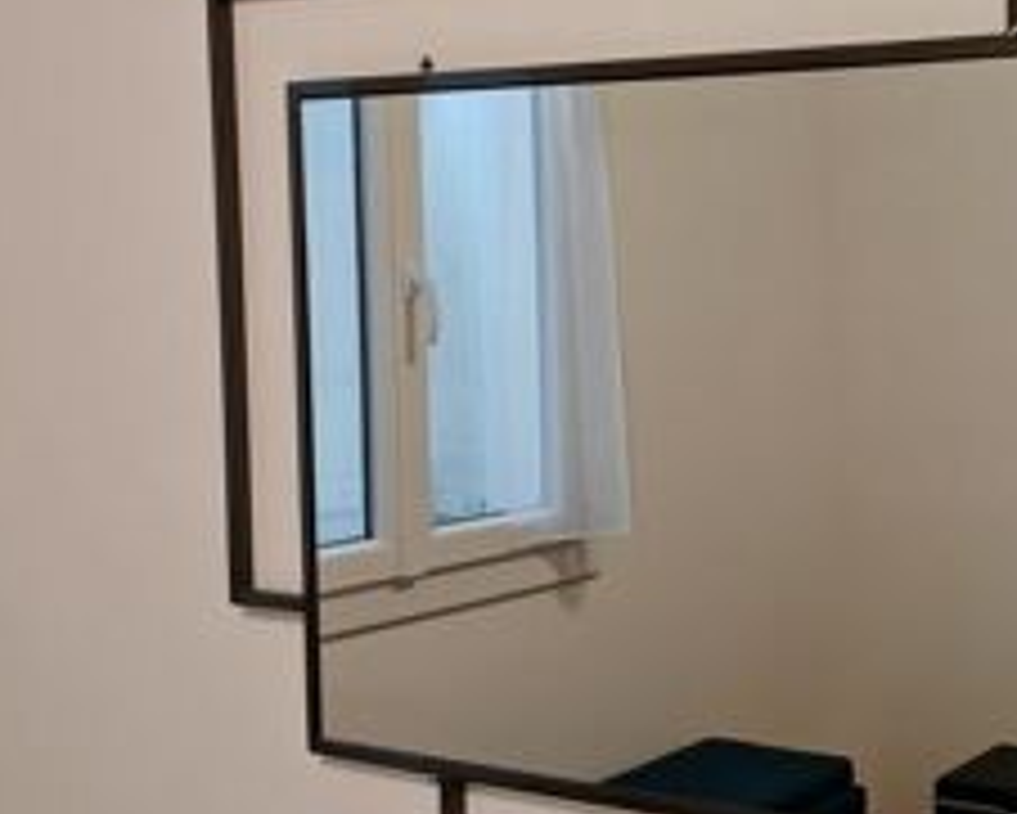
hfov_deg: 29.8
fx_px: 1807
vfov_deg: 25.4
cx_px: 954
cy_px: 405
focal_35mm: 60
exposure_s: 1/100
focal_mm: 5.4
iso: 500
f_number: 1.6
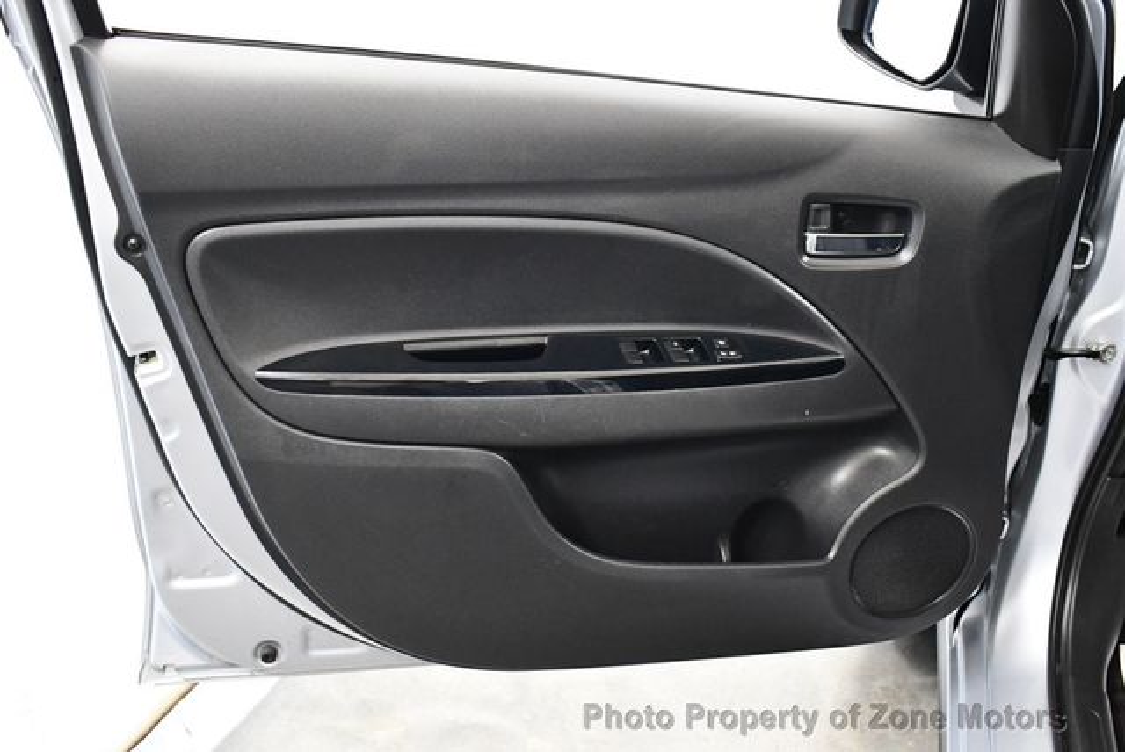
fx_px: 1126
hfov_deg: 53.1
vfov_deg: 36.9
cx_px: 562
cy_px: 376
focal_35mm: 36
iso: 3200
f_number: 3.5
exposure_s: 1/60
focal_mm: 18
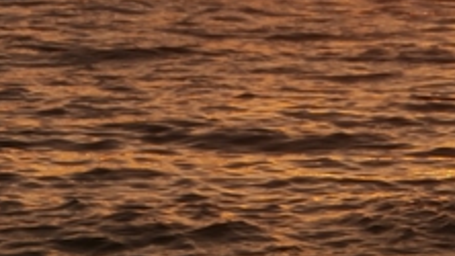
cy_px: -162
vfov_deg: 2.1
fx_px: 7120
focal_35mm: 590
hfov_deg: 3.7
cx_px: 348
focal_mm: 35.34
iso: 100
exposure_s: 1/400
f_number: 5.8
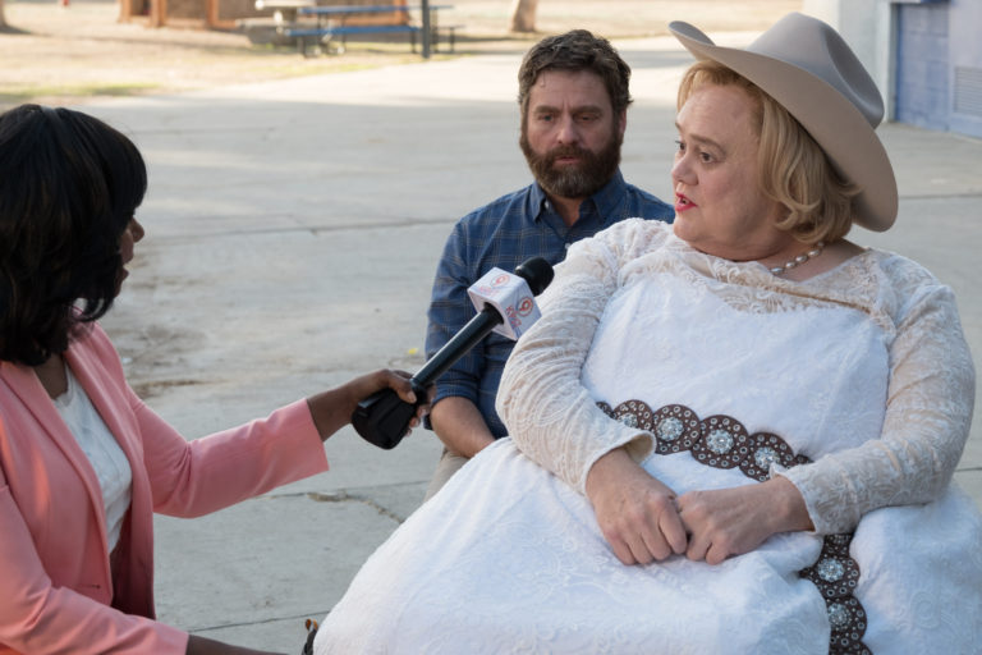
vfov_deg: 14.9
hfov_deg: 22.1
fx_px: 2509
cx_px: 491
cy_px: 328
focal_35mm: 92
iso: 400
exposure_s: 1/200
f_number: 5.6
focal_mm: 61
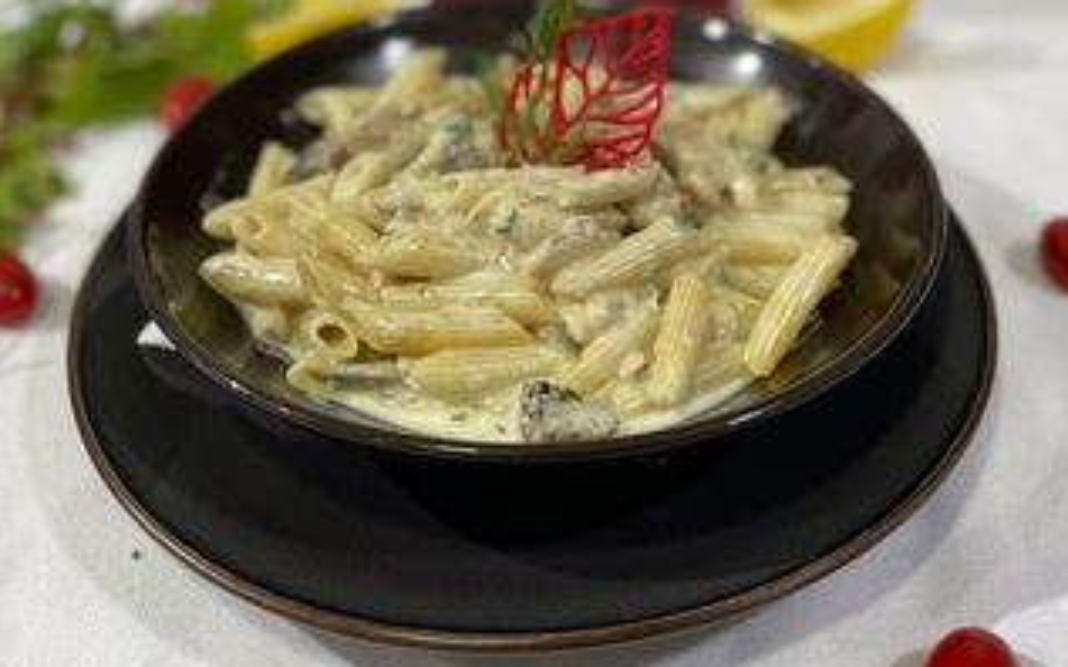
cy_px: 54
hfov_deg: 52.8
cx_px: 536
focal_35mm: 37
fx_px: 1077
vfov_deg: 32.5
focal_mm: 4.2
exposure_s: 1/50
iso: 125
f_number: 1.6
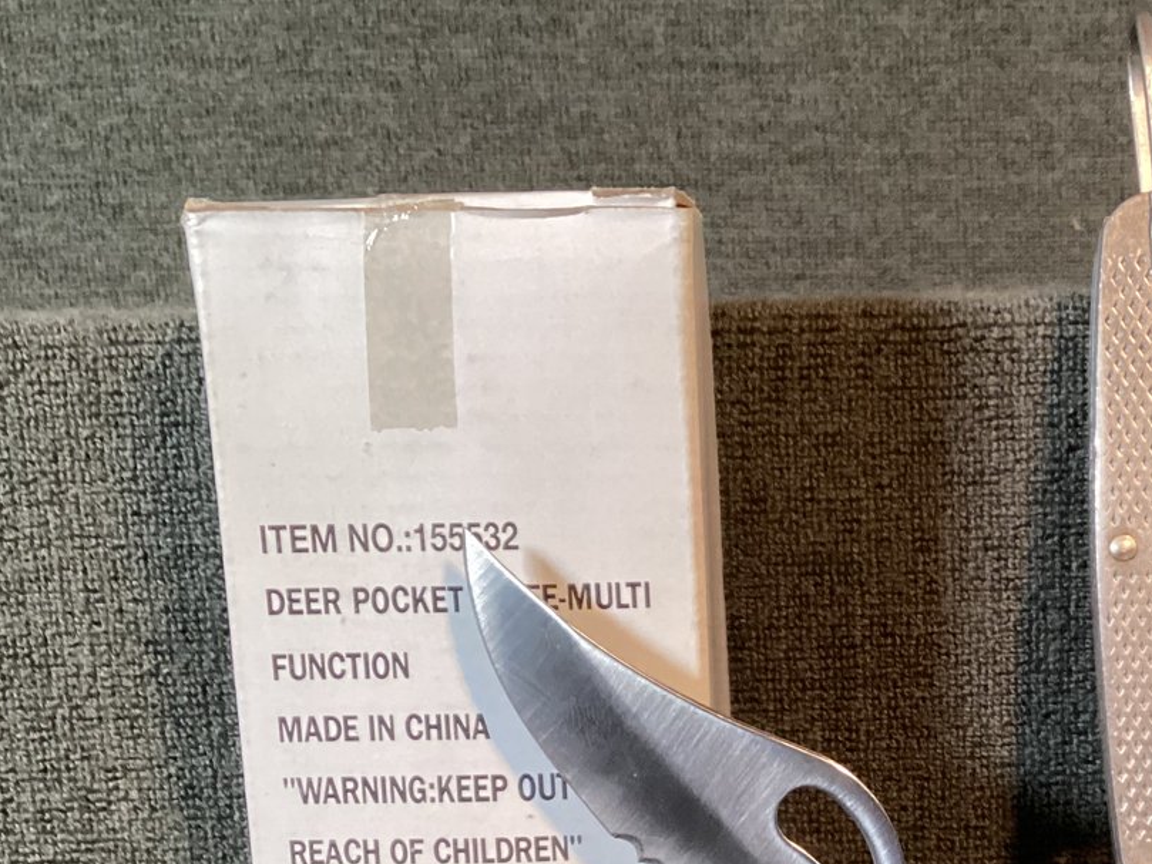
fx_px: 1930
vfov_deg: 24.6
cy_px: 751
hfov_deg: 32.3
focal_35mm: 58
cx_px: 926
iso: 400
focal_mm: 3.3
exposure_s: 1/60
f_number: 2.4
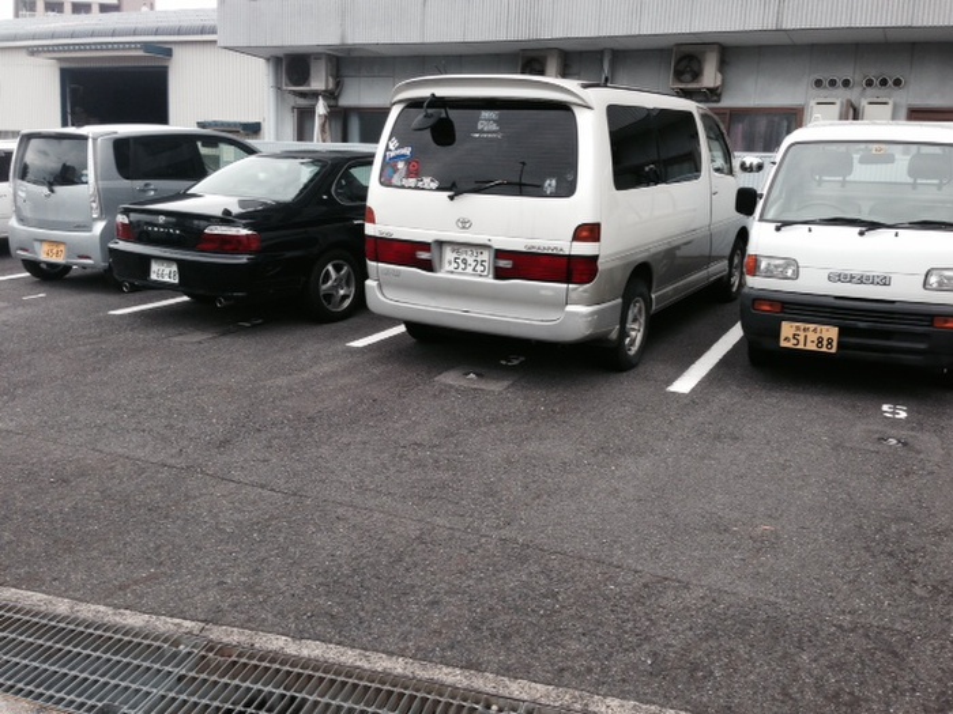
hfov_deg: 55.4
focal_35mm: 33
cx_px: 476
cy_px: 357
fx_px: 909
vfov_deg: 42.9
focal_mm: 4.12
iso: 50
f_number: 2.4
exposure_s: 1/463
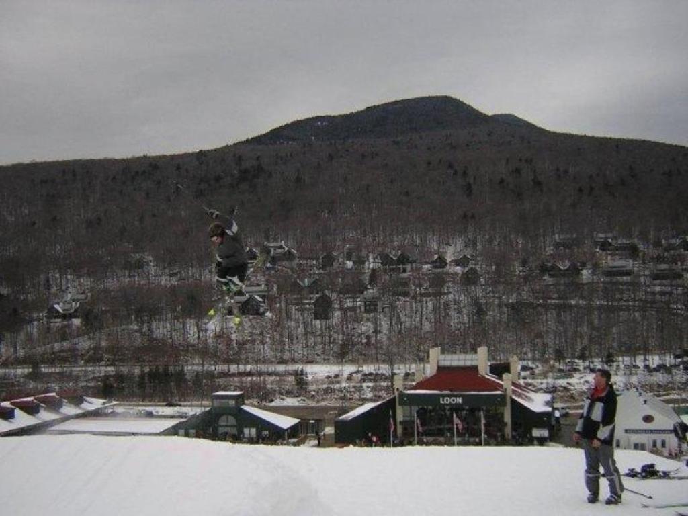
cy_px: 258
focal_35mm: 36
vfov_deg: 39.7
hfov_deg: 51.4
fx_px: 716
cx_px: 344
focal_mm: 4.7
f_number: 2.6
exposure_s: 1/250
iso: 200
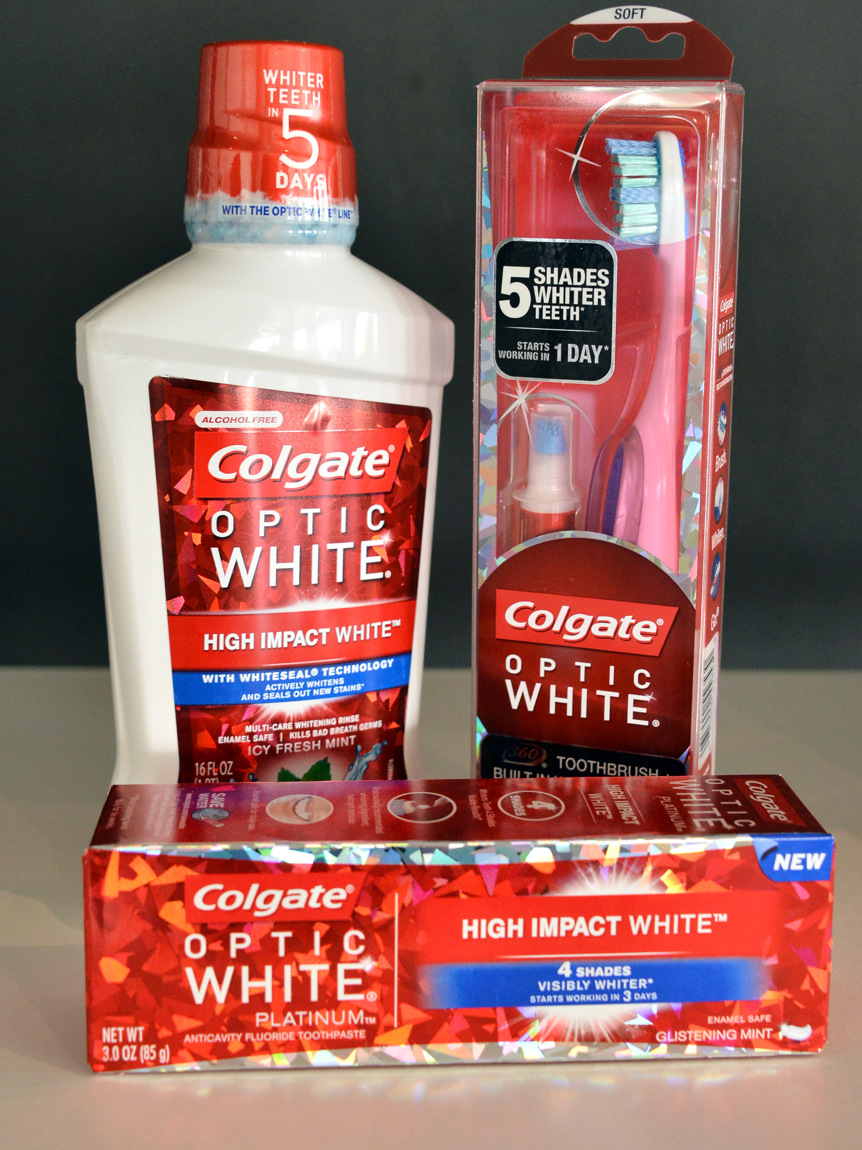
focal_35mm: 41
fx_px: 1361
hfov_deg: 35.1
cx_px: 444
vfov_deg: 45.7
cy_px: 540
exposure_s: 1/60
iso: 2500
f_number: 5.6
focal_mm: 36
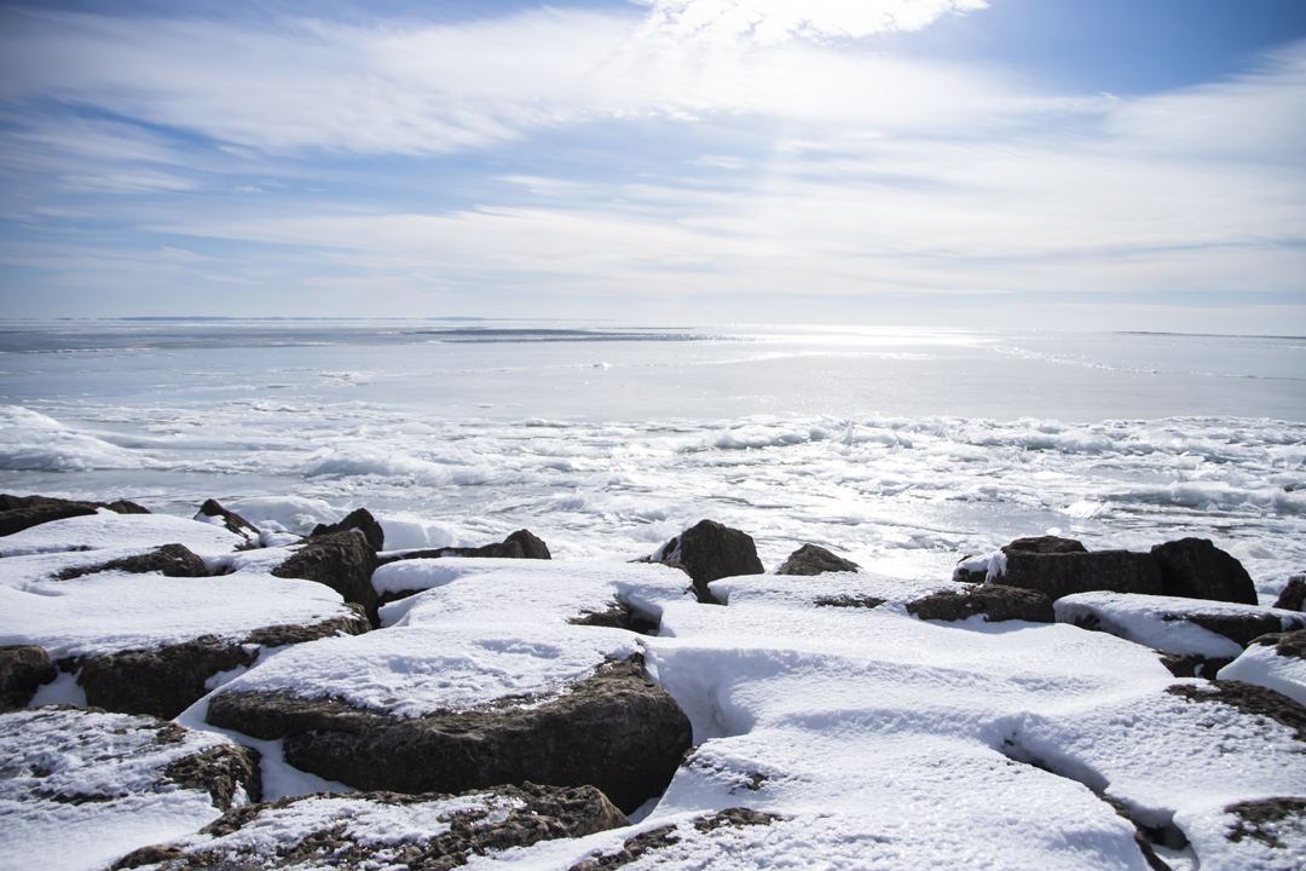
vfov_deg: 43.6
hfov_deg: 61.9
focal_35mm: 30
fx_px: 1088
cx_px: 653
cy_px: 436
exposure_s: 1/8000
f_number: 4
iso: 200
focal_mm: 20
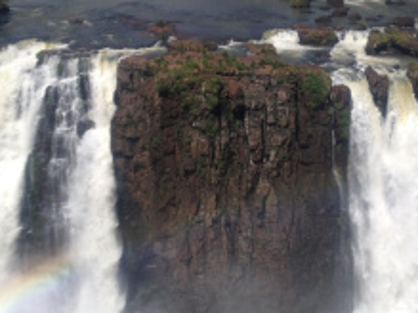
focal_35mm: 80
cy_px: 75
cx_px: 313
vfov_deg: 18.3
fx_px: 965
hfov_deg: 24.2
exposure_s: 1/2762
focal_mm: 4.28
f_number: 2.4
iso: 50
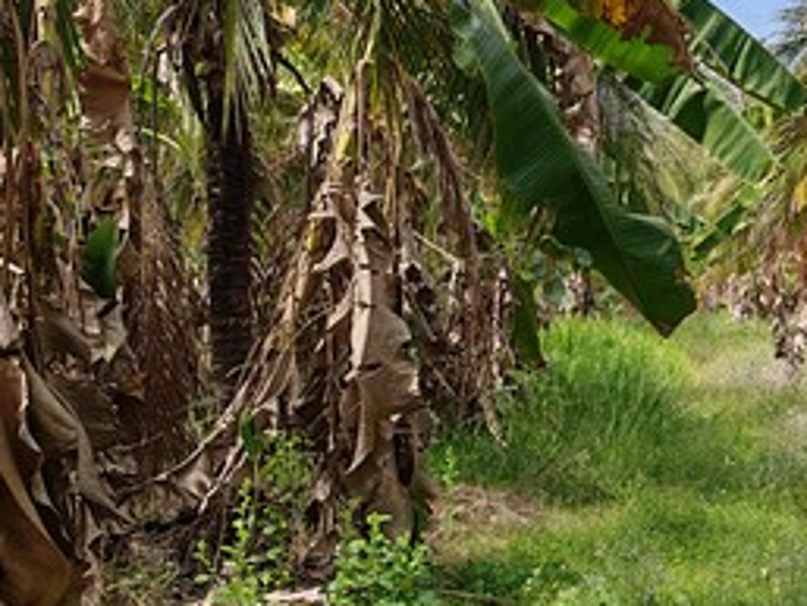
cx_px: 798
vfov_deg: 16.9
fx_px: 2029
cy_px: 195
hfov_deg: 21.7
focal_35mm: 87
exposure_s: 1/4500
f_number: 2
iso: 100
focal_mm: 6.83
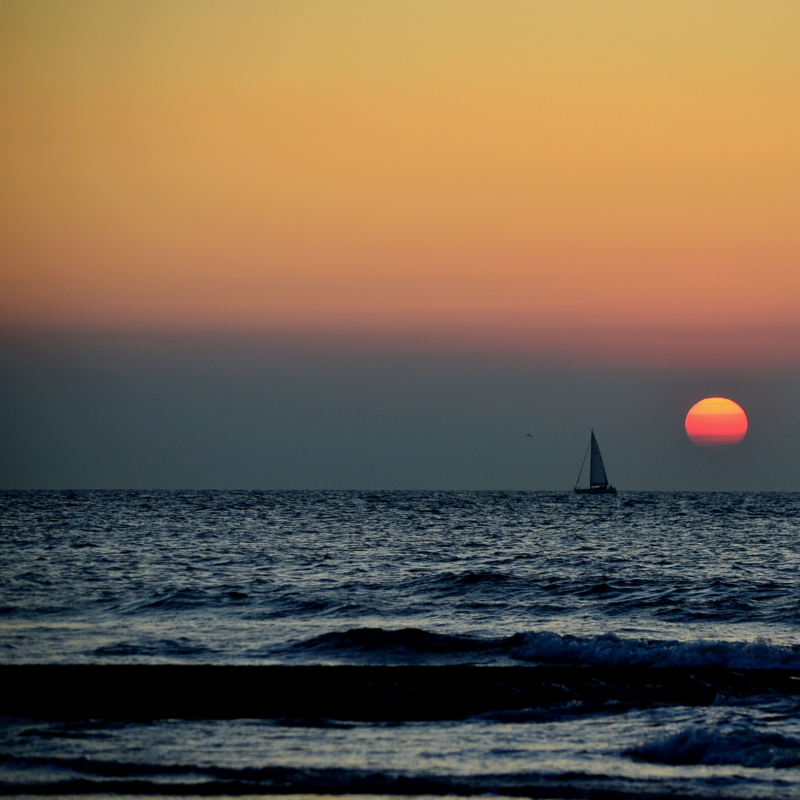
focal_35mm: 251
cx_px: 595
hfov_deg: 7.0
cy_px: 400
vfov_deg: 7.0
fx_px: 6563
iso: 320
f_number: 4.8
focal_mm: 130
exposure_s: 1/640
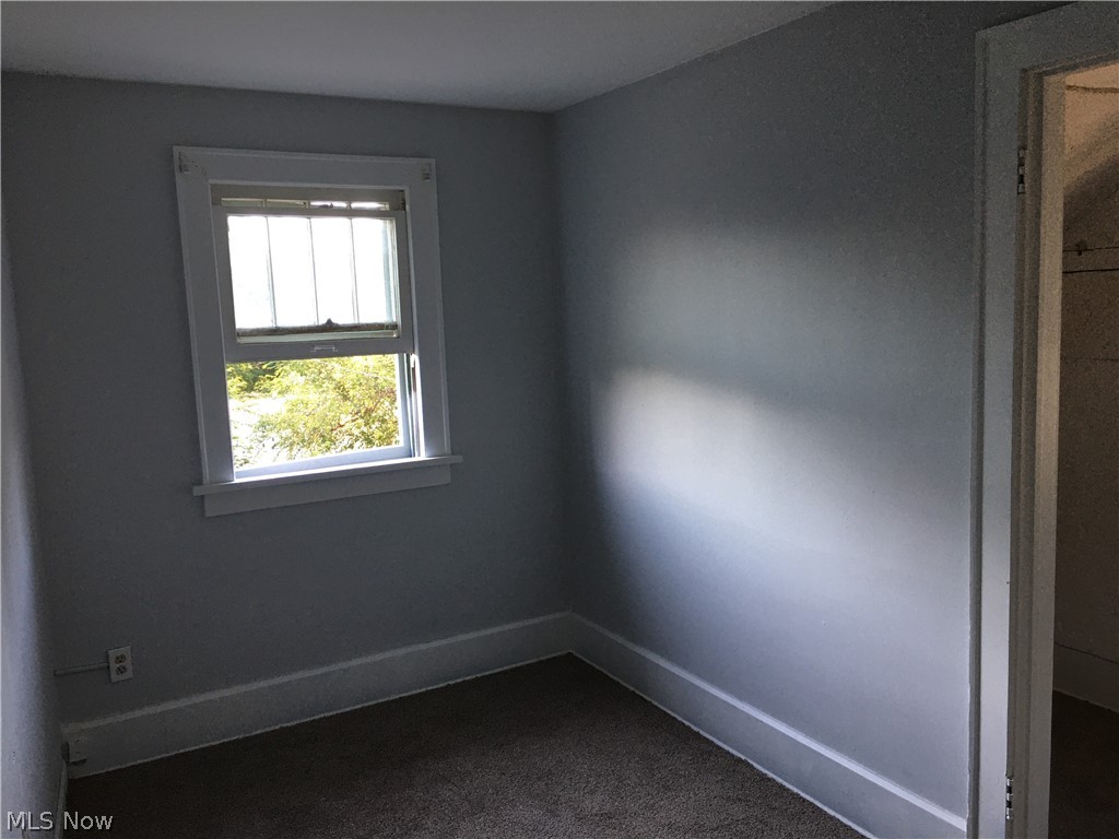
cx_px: 560
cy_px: 420
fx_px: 937
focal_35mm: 29
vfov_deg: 48.2
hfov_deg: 61.7
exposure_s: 1/30
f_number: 2.2
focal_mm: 4.15
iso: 25
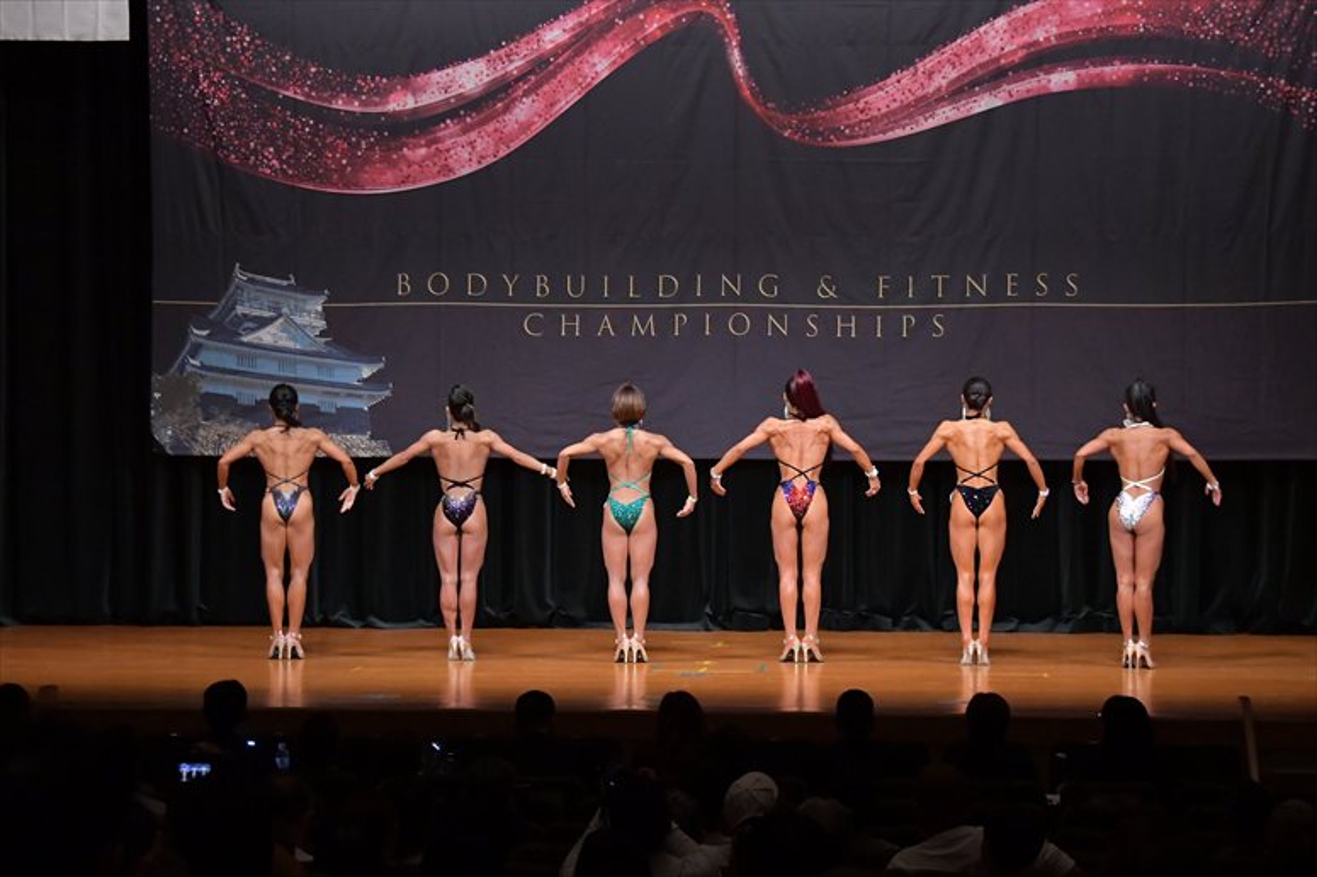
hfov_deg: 19.5
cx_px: 658
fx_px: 3839
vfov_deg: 13.0
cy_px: 438
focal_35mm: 105
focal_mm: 70
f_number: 5.6
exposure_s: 1/400
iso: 5000
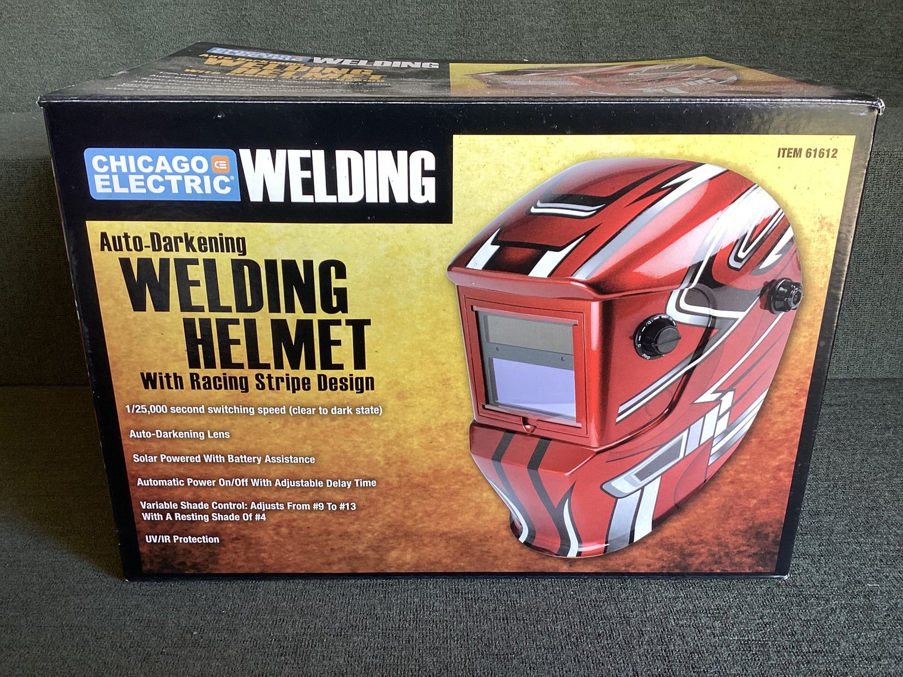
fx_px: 809
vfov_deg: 45.4
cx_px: 452
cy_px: 338
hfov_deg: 58.3
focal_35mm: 31
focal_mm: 3.3
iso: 64
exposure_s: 1/50
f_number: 2.4
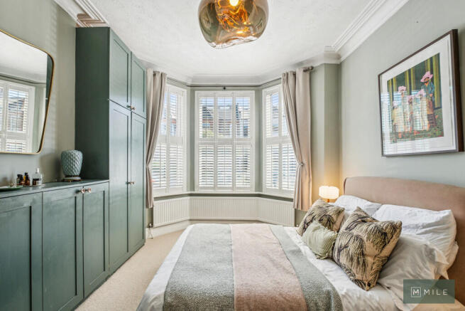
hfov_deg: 100.4
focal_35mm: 15
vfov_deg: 77.4
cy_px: 156
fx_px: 194
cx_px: 232
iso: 640
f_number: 8
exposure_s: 1/100
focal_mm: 10
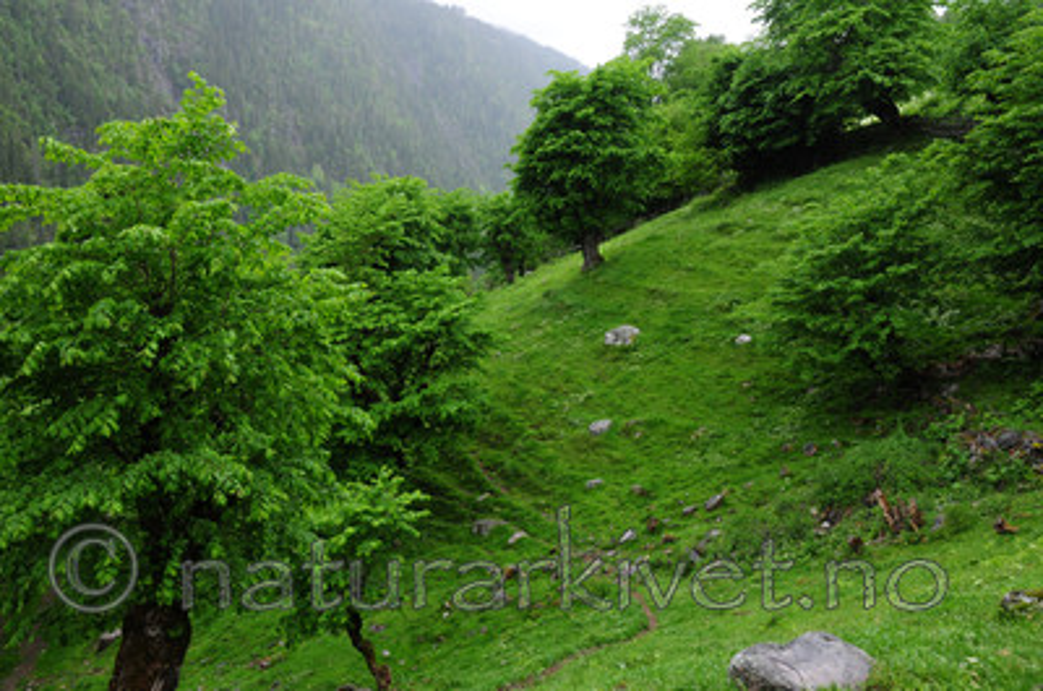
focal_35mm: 33
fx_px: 954
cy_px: 346
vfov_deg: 39.8
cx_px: 522
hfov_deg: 57.3
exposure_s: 1/250
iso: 400
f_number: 7.1
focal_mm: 22
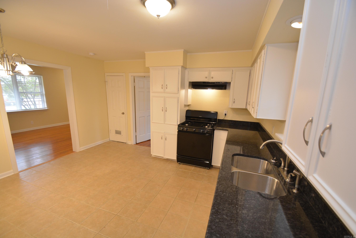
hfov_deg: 100.3
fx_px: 148
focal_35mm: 15
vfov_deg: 77.4
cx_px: 178
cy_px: 119
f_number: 4
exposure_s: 1/60
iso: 720
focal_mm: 10
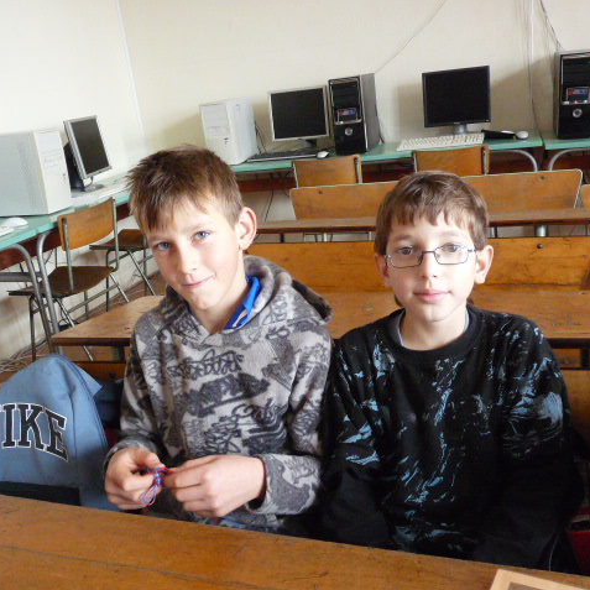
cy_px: 294
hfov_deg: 51.1
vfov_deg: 51.1
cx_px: 296
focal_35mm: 32
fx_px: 617
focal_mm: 4.8
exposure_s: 1/60
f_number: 2.8
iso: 800
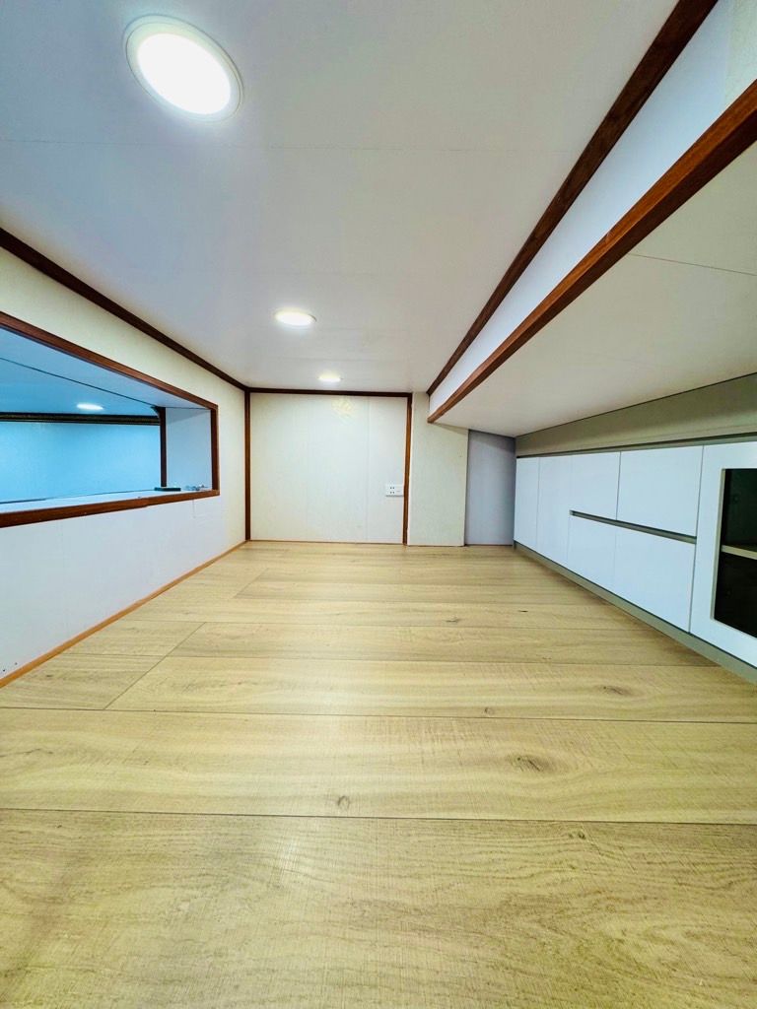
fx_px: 408
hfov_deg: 85.7
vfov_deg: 102.1
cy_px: 504
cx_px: 378
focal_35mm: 14
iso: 125
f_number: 2.2
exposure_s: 1/100
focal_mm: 2.22
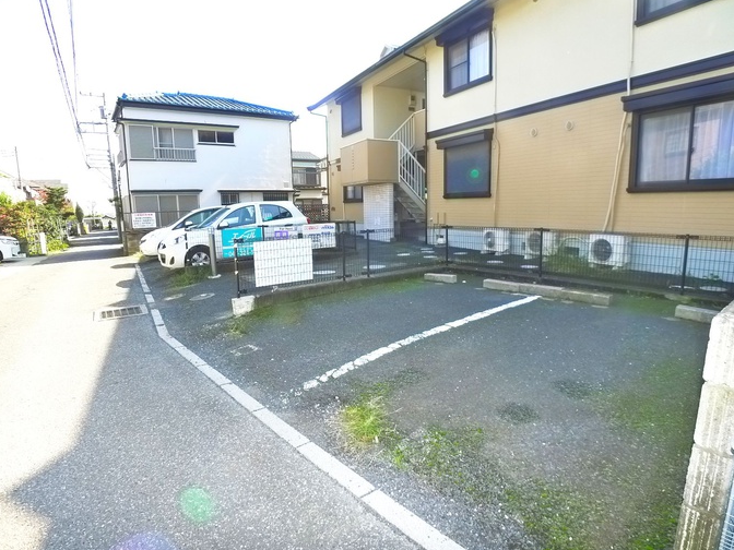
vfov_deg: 54.9
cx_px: 376
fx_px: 530
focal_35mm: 25
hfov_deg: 69.4
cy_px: 283
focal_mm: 5.1
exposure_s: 1/250
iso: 400
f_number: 2.8
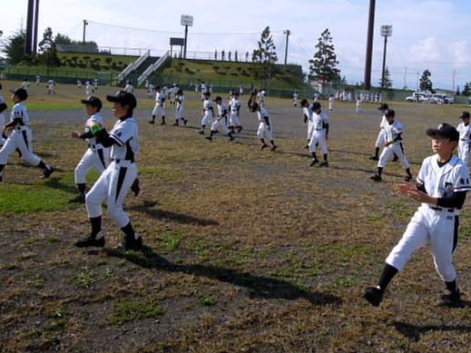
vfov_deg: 37.9
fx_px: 503
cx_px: 306
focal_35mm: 37
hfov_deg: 49.5
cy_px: 98
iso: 160
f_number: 5
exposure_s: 1/1250
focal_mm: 4.3
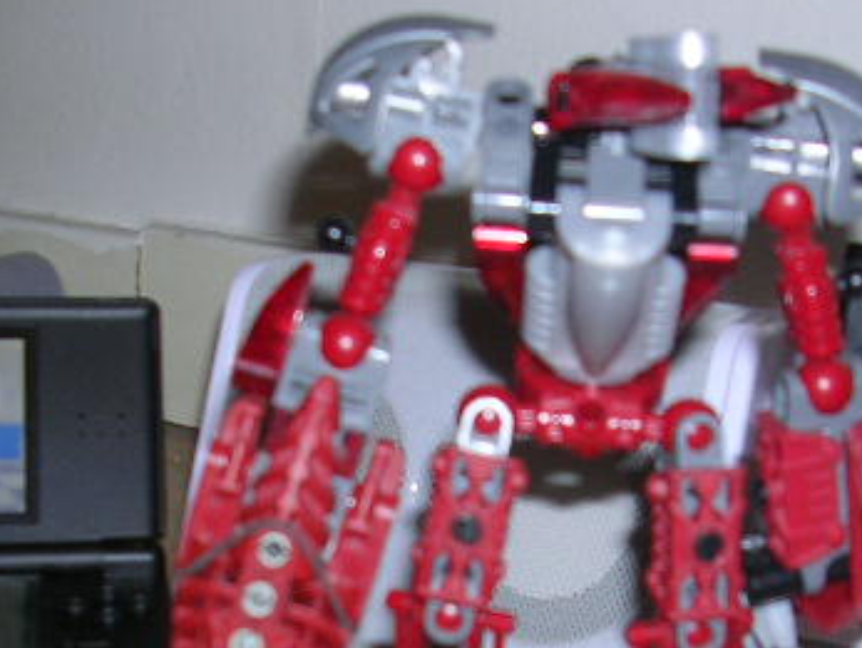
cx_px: 492
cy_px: 529
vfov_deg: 20.8
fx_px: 1745
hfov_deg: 27.7
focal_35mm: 70
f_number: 2.8
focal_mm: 5.8
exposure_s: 1/60.1
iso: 50
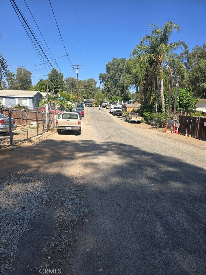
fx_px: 182
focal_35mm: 23
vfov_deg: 73.9
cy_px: 138
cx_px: 103
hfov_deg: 58.9
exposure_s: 1/536
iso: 12
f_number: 1.7
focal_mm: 6.3
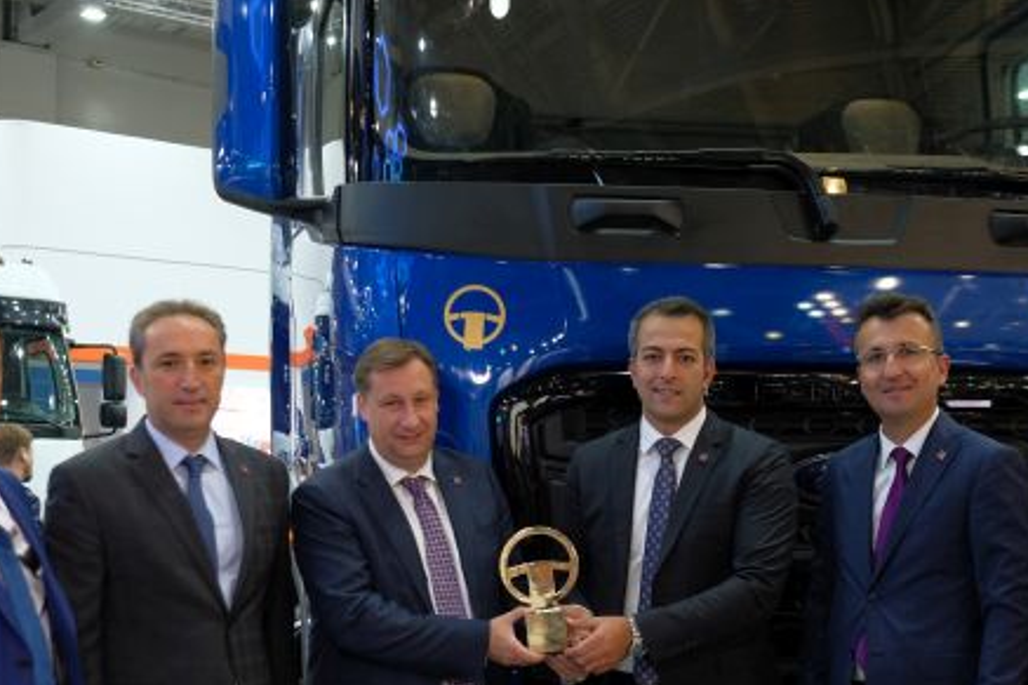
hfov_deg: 38.2
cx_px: 541
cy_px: 451
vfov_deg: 25.8
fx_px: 1484
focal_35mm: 52
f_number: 3.2
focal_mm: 23
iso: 400
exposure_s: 1/80
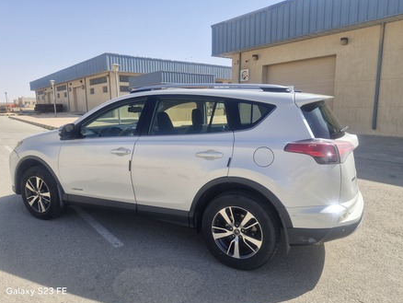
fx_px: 280
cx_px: 196
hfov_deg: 71.6
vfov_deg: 56.8
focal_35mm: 24
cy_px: 157
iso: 50
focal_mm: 5.54
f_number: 1.8
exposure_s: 1/1464
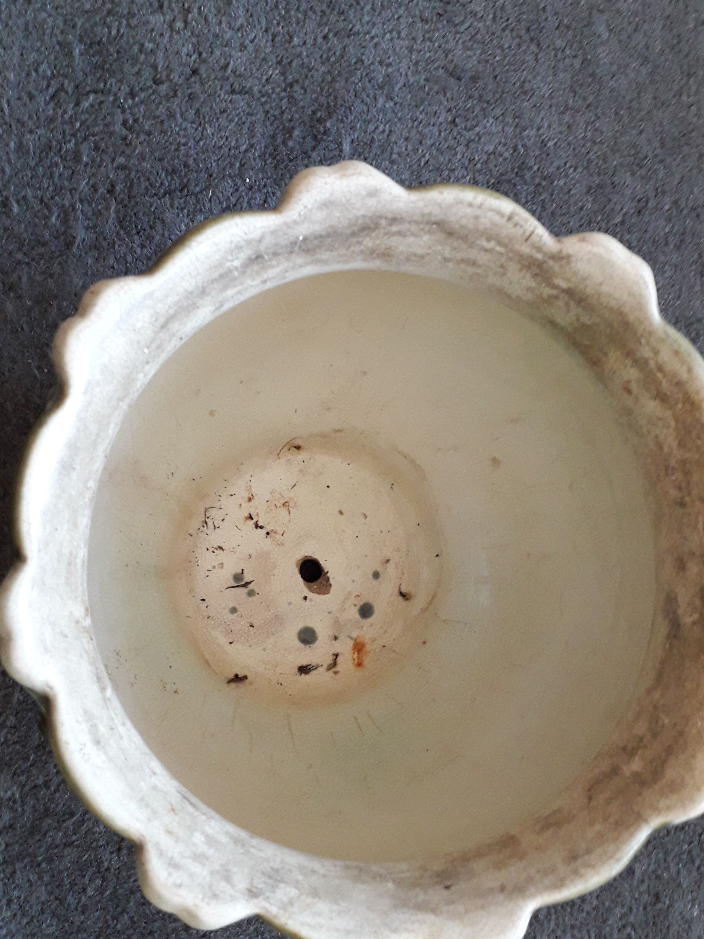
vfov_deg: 52.4
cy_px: 542
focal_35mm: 35
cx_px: 350
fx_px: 949
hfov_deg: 40.7
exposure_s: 1/50
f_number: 1.9
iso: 200
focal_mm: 3.6
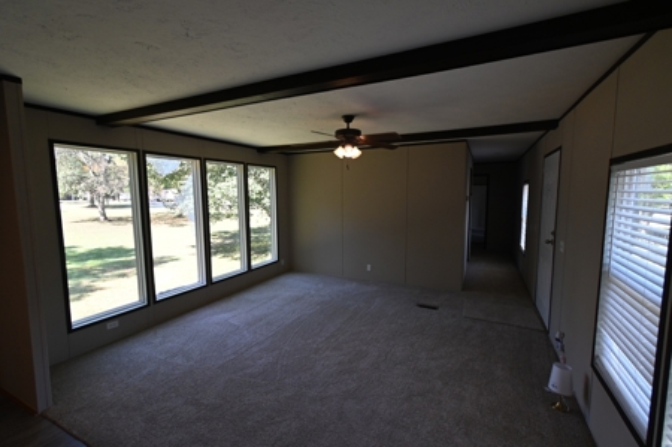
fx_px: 280
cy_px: 224
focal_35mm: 15
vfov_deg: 77.2
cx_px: 336
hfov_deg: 100.5
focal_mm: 10
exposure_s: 1/160
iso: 400
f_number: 4.5
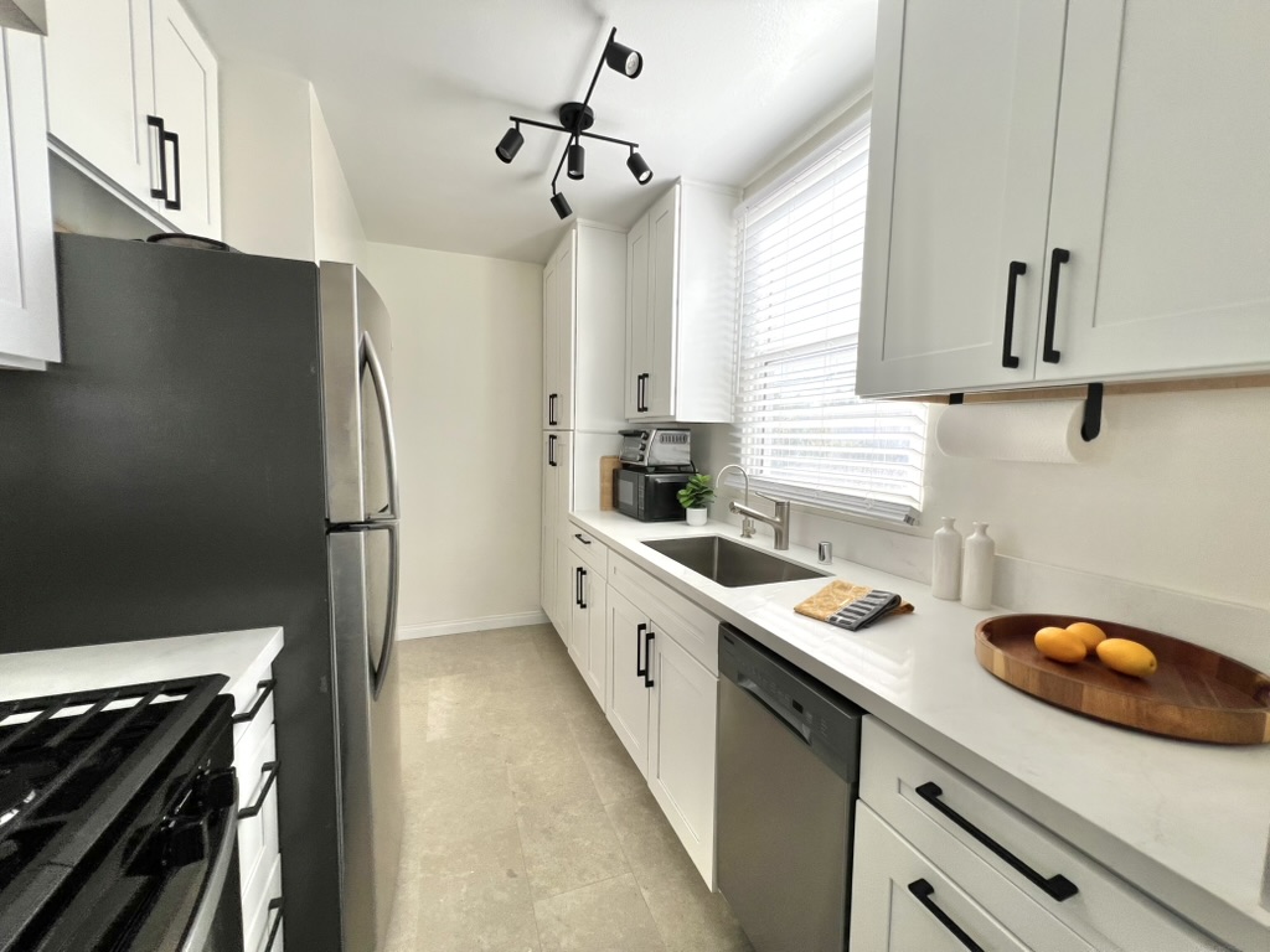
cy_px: 476
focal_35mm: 13
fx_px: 477
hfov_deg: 106.2
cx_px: 635
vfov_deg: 89.9
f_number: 1.8
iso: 32
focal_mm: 1.57
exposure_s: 1/268
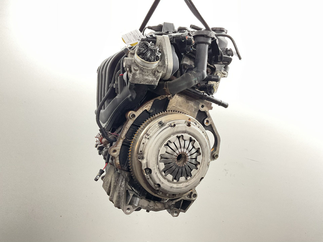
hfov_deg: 61.7
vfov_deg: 48.2
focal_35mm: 29
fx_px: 271
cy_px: 121
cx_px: 162
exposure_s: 1/50
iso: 160
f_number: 1.8
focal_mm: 3
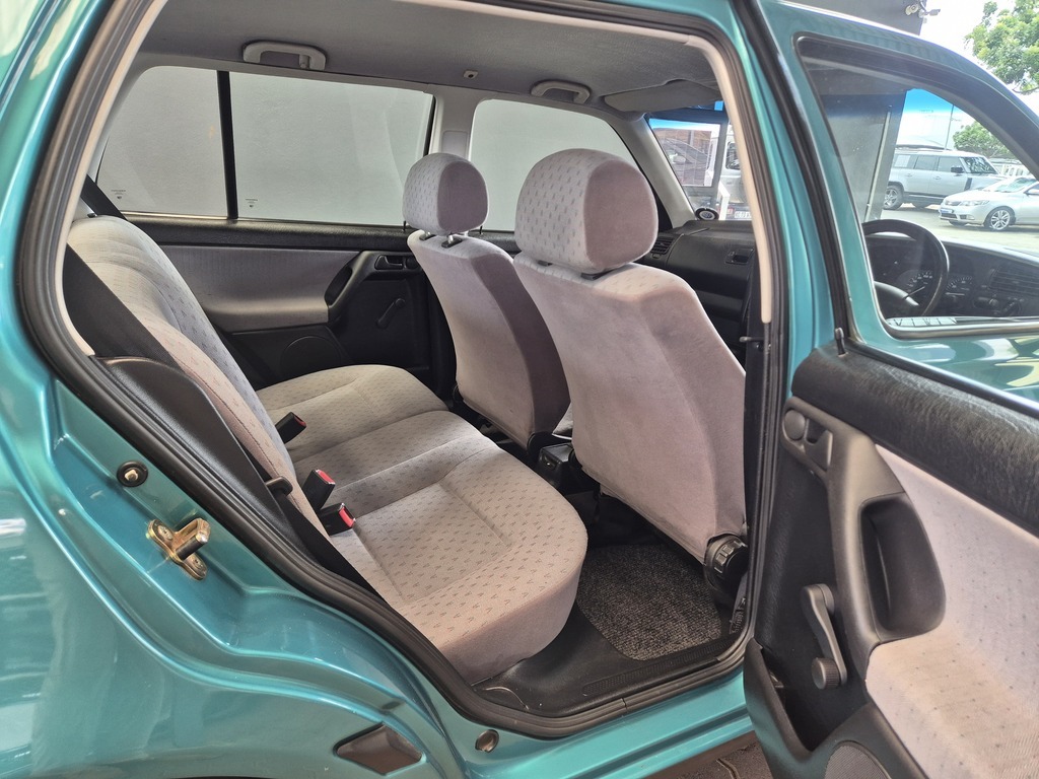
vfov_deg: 58.9
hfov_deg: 73.9
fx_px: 690
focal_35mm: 23
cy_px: 390
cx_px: 520
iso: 125
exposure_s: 1/180
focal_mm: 5.4
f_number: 1.8
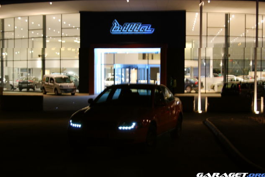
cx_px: 134
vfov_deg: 19.9
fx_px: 504
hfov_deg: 29.4
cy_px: 89
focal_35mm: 69
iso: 400
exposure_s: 1/6
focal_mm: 45
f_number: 5.3
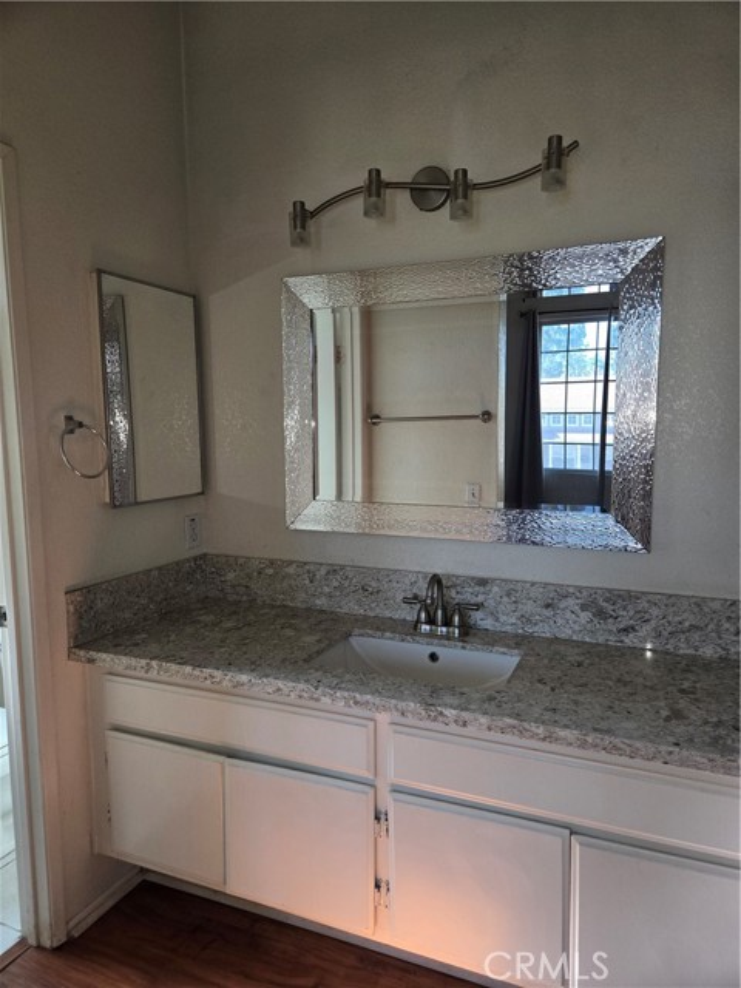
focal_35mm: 23
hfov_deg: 58.9
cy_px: 494
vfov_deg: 73.9
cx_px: 370
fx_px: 656
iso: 50
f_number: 1.8
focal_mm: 5.4
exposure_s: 1/60
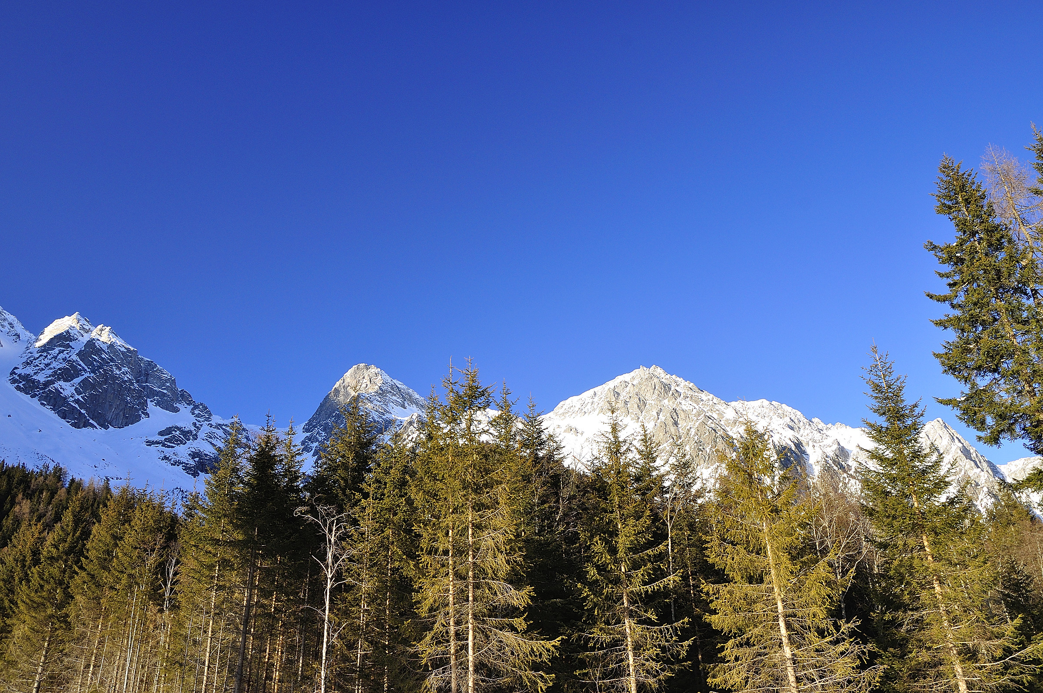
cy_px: 346
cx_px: 522
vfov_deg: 47.8
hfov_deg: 67.4
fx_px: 781
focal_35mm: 27
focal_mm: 18
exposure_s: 1/60
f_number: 10
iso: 200
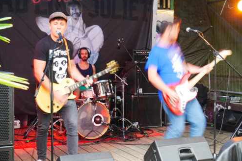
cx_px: 122
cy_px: 78
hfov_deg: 35.1
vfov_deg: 23.7
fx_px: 383
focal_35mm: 57
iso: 400
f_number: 5.5
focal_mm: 27
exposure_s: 1/6
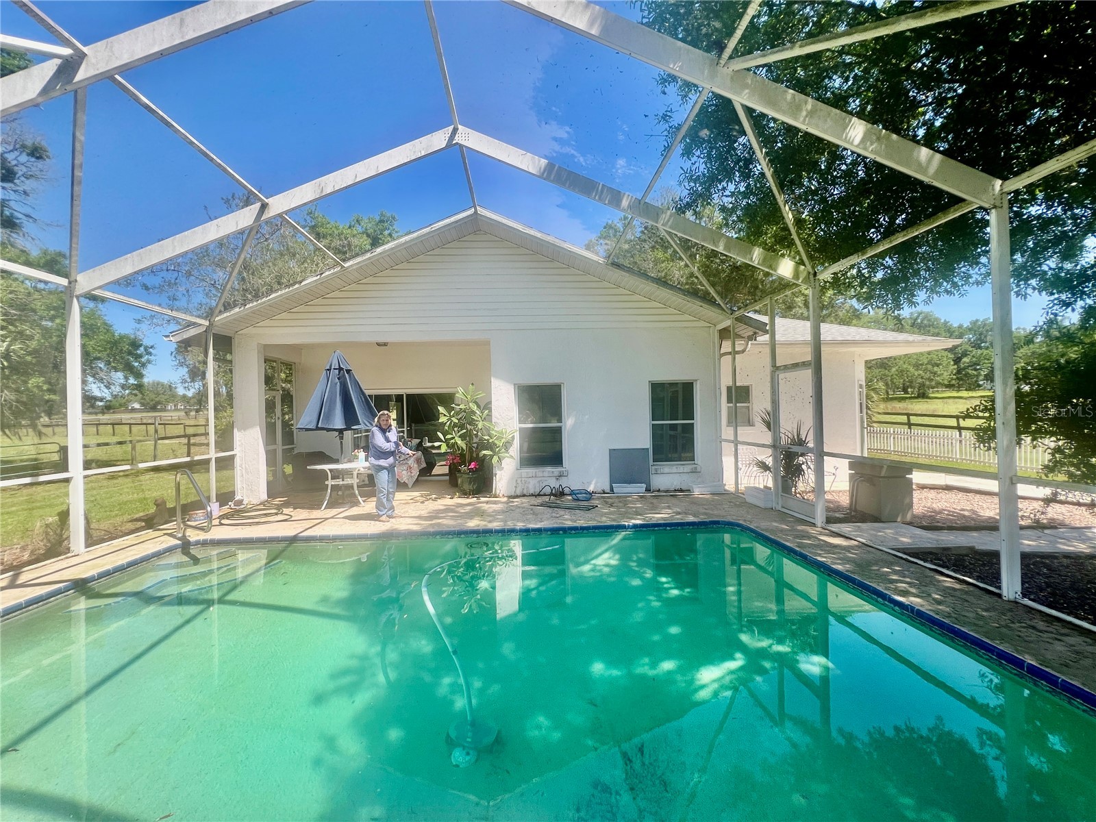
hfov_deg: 106.2
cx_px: 548
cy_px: 411
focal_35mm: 13
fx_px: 412
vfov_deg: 89.9
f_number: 1.8
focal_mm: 1.57
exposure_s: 1/412
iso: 32
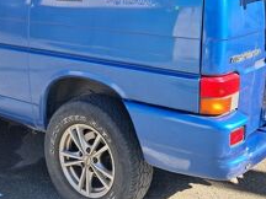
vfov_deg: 23.2
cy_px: -9
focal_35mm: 60
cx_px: 110
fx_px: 461
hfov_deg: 32.1
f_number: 1.8
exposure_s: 1/245
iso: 50
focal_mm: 4
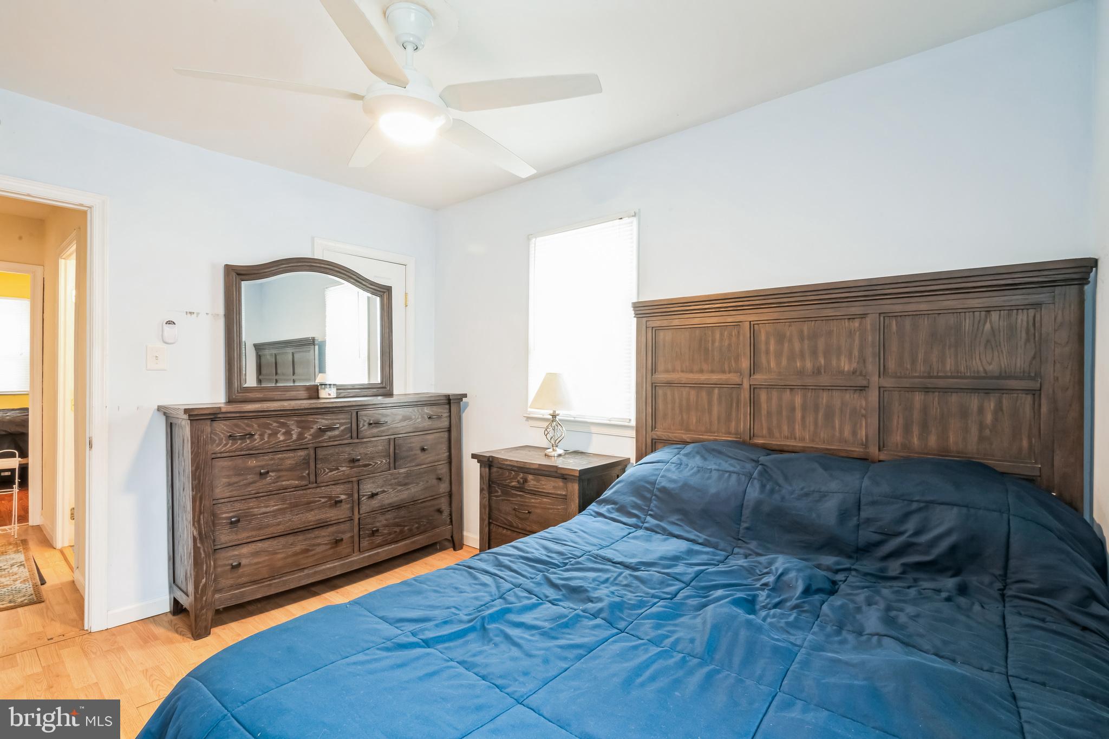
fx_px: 493
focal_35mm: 16
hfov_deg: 96.7
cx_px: 554
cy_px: 370
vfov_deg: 73.7
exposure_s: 8
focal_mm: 16
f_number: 16
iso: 250
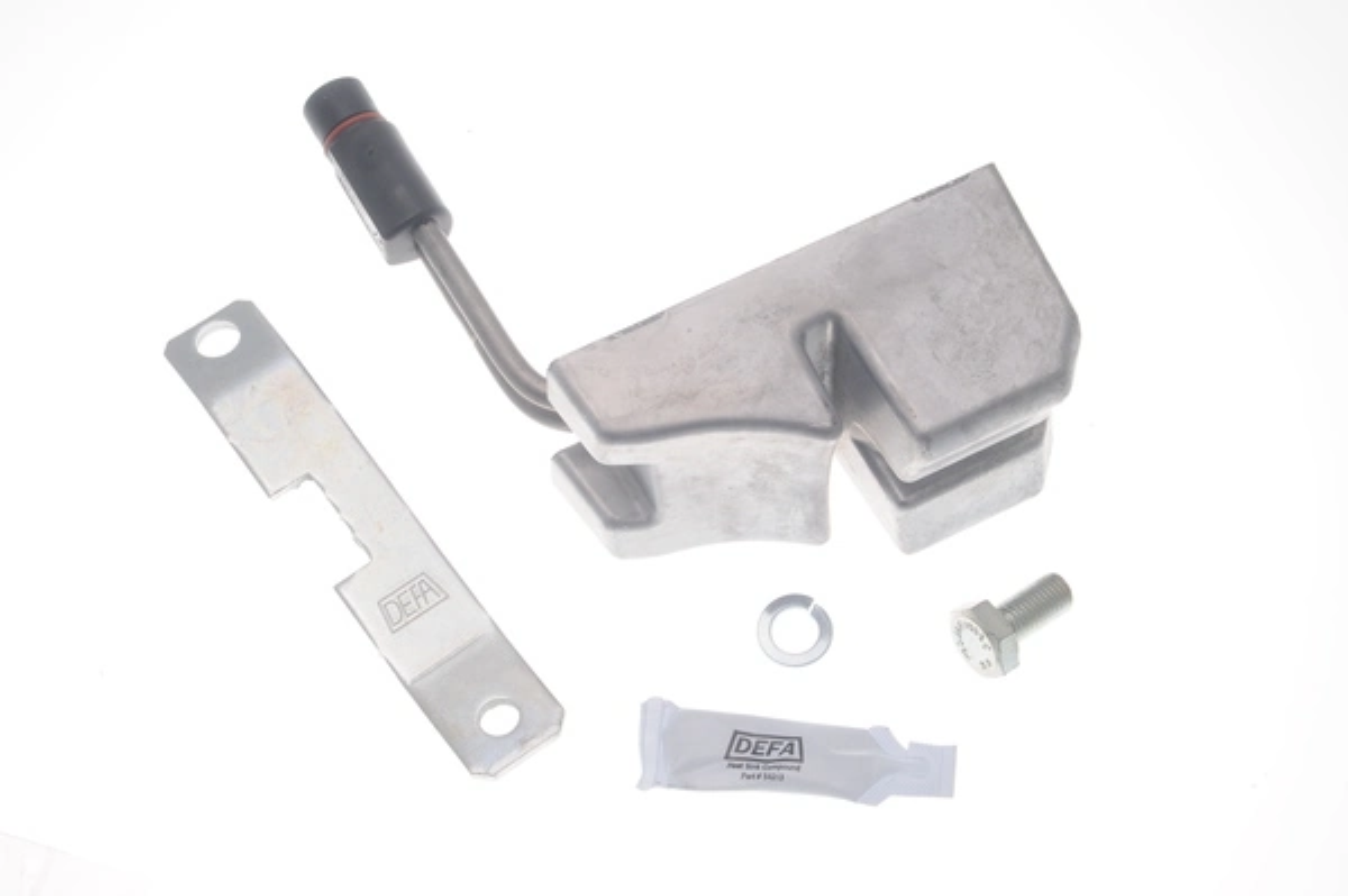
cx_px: 674
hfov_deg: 29.9
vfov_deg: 20.1
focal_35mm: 68
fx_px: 2525
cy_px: 448
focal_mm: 45
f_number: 18
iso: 200
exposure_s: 1/125
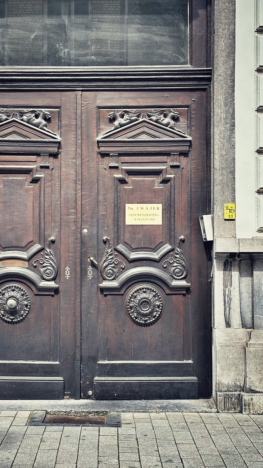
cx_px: 75
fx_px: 806
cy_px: 233
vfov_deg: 32.4
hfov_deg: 18.4
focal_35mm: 65
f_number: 1.78
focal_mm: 6.86
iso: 64
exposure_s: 1/1613
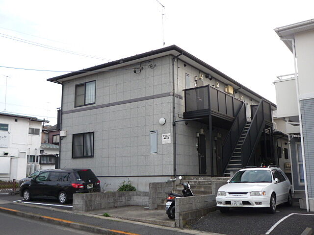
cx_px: 157
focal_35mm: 36
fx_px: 327
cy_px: 118
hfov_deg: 51.4
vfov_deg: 39.7
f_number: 2.8
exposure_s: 1/400
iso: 100
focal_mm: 4.4
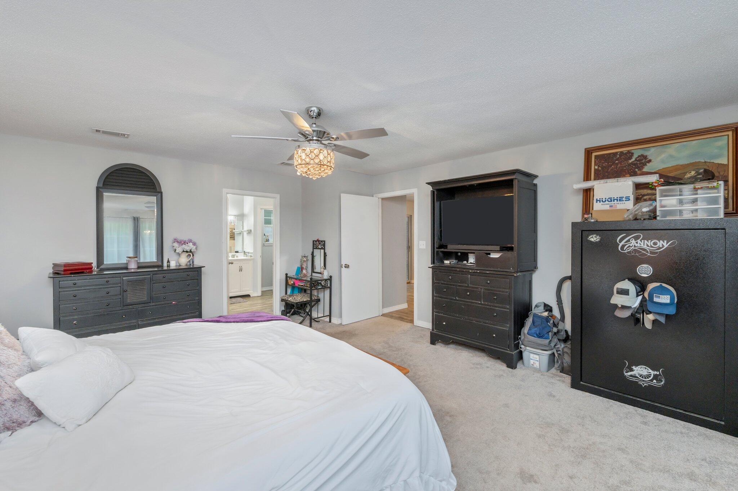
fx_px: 297
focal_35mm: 14
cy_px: 246
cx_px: 369
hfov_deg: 102.3
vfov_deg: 79.1
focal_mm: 14.5
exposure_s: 1/30
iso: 400
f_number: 9
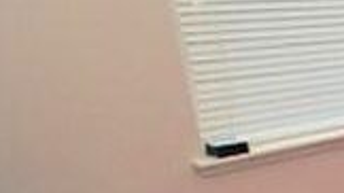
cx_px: 720
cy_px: 153
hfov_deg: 18.0
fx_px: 620
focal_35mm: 68
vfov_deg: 17.6
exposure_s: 1/60
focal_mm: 10
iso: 360
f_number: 8
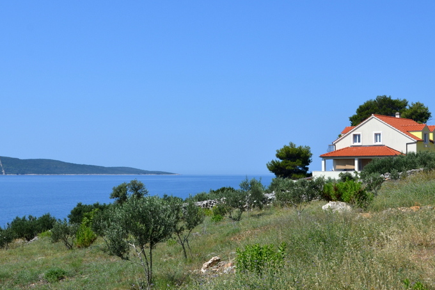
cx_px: 213
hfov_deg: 37.5
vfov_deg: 25.5
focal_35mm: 53
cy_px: 128
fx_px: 640
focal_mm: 30
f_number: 8
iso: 100
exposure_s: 1/250
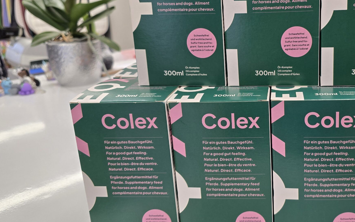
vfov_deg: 35.2
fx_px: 348
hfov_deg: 52.1
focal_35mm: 36
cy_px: 84
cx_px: 258
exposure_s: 1/100
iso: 100
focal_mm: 6.3
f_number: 1.7
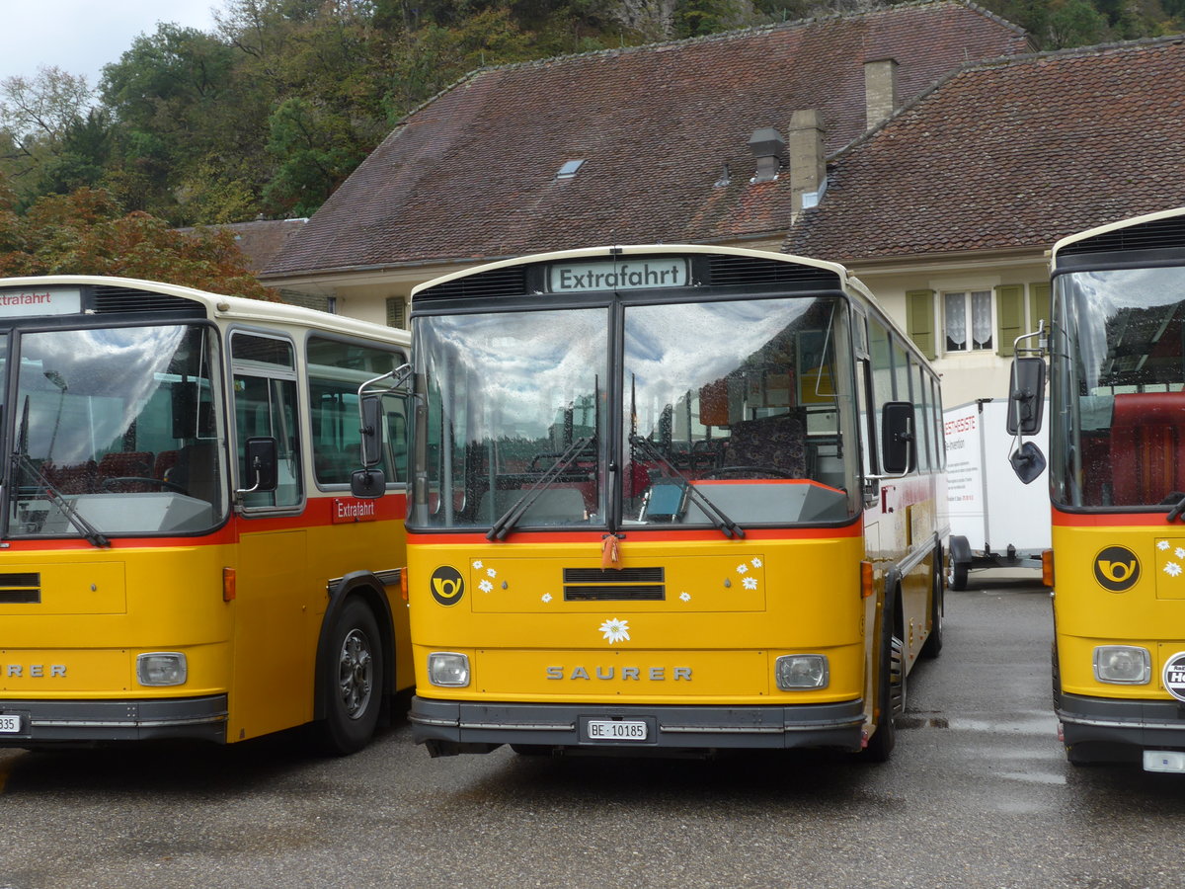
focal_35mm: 49
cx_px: 592
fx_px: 1677
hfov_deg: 38.9
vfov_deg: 29.7
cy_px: 444
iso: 80
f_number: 3.2
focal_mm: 10.1
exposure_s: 1/250
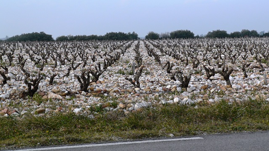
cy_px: 52
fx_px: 585
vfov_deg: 14.7
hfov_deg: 25.9
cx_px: 134
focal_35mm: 82
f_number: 4
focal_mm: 12.9
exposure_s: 1/320
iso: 64
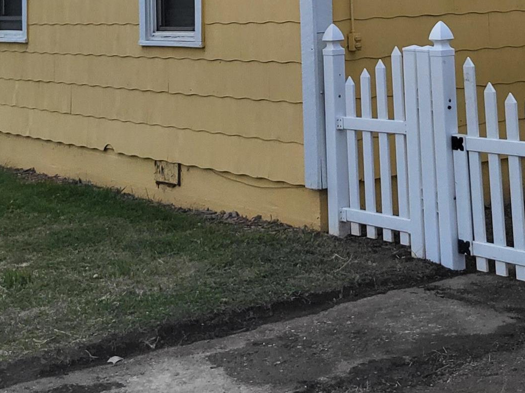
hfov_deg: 25.7
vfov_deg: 18.0
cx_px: 286
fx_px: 1153
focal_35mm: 76
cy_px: -131
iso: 40
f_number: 1.8
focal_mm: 5.4
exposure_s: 1/4542
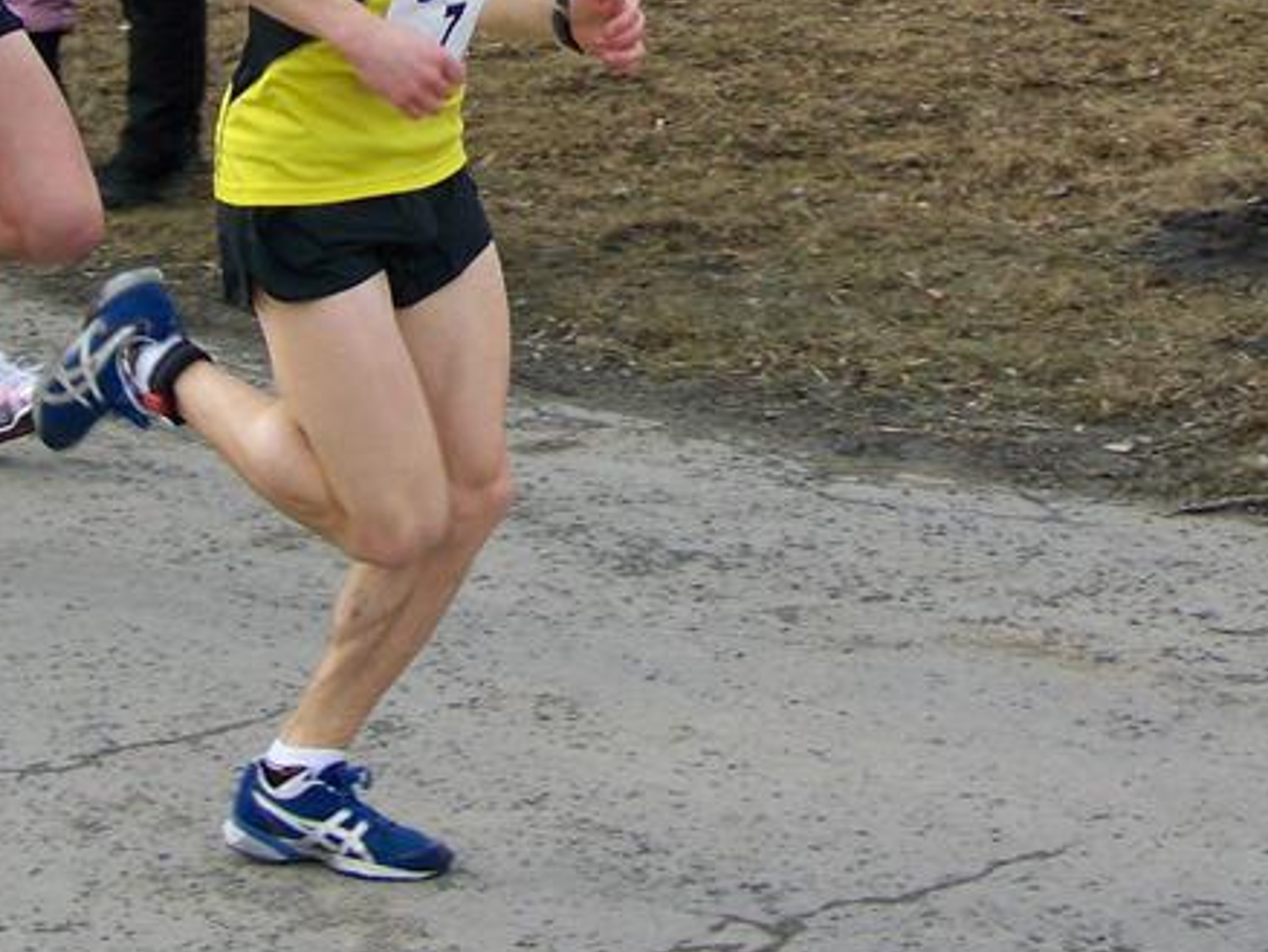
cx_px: 785
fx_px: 3812
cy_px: -165
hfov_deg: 18.9
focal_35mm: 104
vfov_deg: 13.9
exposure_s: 1/400
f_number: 2.8
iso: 64
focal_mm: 6.3
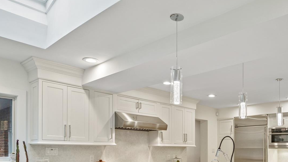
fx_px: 244
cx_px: 209
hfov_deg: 58.5
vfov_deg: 34.4
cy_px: 150
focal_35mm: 32
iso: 320
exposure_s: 1/10
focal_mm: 16
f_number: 4.5
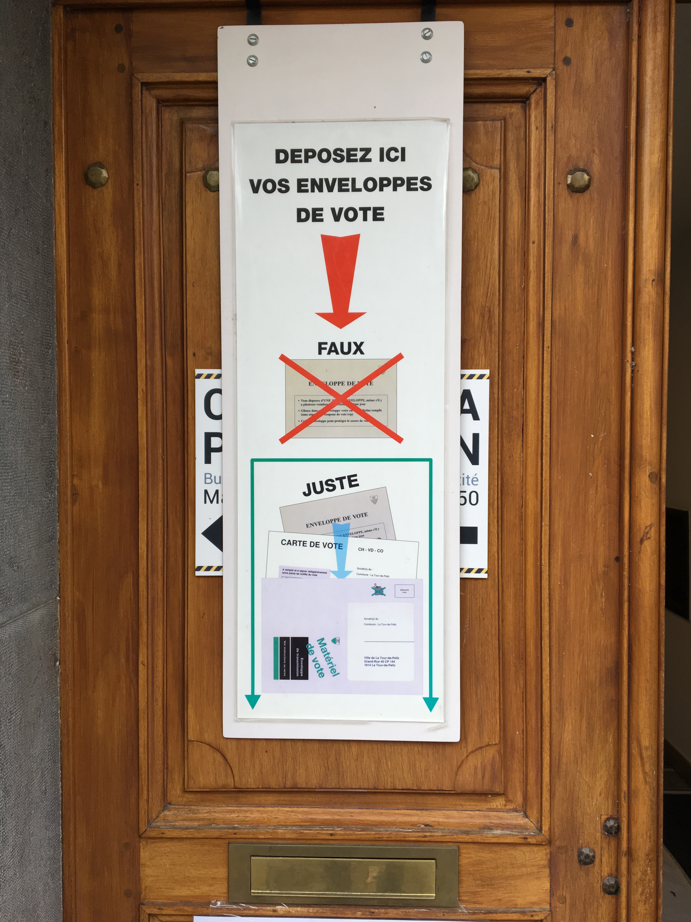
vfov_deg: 61.7
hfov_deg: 48.2
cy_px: 461
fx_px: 772
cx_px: 346
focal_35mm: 29
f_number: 2.2
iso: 40
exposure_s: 1/100
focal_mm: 4.15
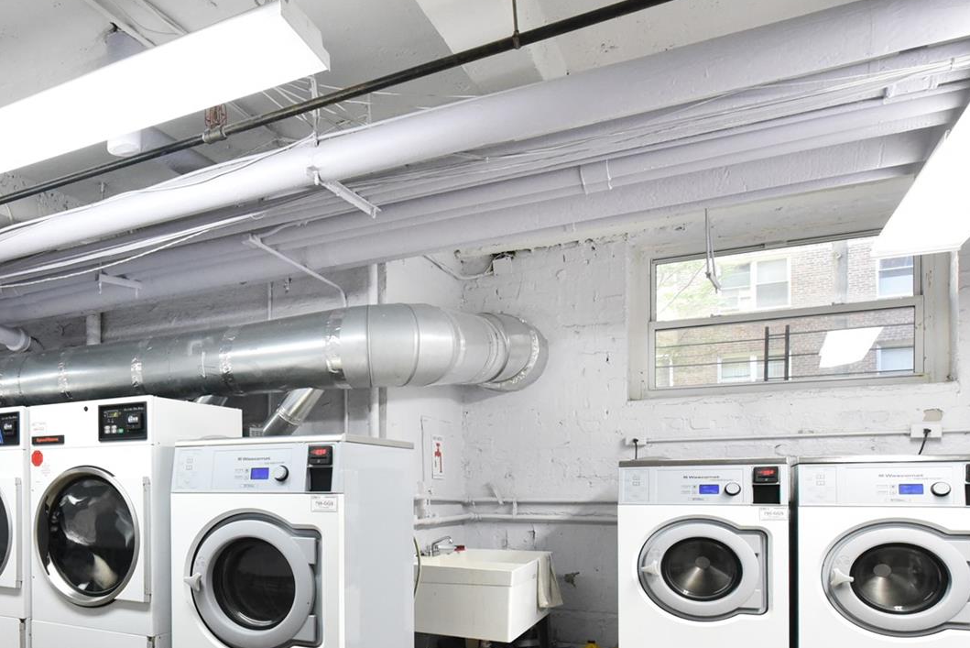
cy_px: 511
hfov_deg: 58.6
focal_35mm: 29
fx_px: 782
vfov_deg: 43.1
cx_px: 190
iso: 4000
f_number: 7.1
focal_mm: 15
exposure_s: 1/80
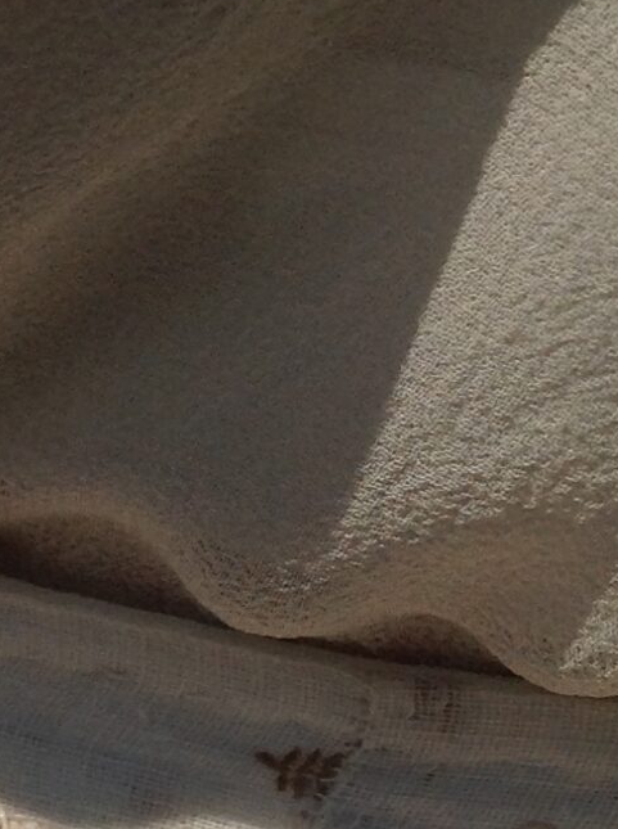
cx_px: -216
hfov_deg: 10.4
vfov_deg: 14.1
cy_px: 788
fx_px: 3321
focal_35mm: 139
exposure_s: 1/10101
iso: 50
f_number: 2.4
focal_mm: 4.28
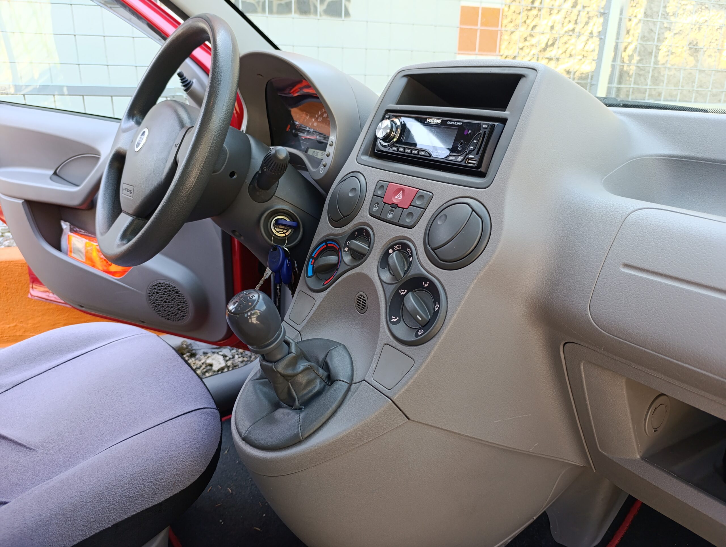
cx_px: 363
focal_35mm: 23
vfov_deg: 59.0
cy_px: 274
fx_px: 483
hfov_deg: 73.8
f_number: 1.6
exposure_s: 1/100
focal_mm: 6.14
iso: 200
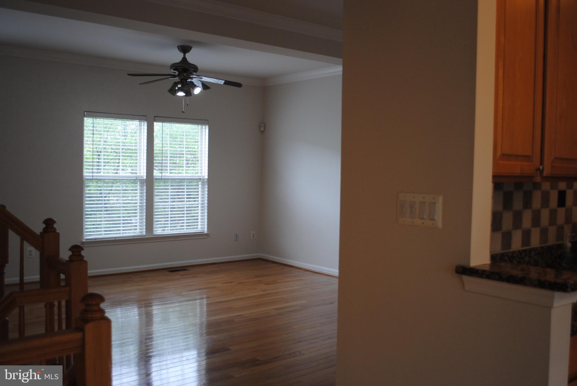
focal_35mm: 33
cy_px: 193
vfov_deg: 40.1
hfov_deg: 57.2
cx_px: 288
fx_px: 529
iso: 200
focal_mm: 22
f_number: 4
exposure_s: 1/50
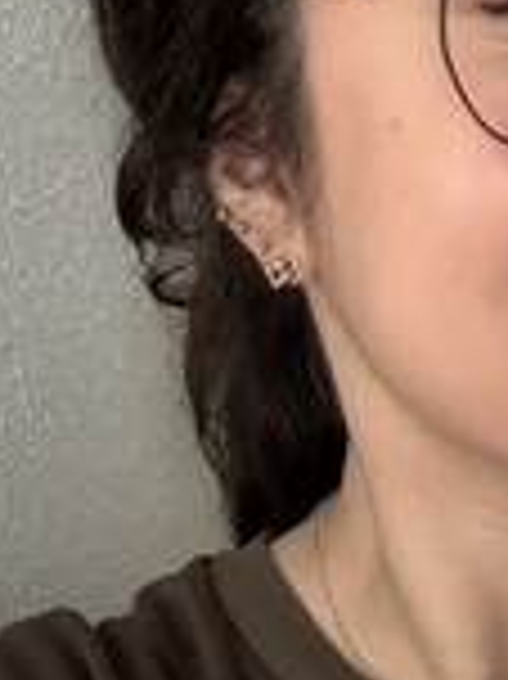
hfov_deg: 18.7
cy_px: 558
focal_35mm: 76
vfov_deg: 25.2
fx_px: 1489
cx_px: 533
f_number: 1.9
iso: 320
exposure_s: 1/41
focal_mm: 2.69
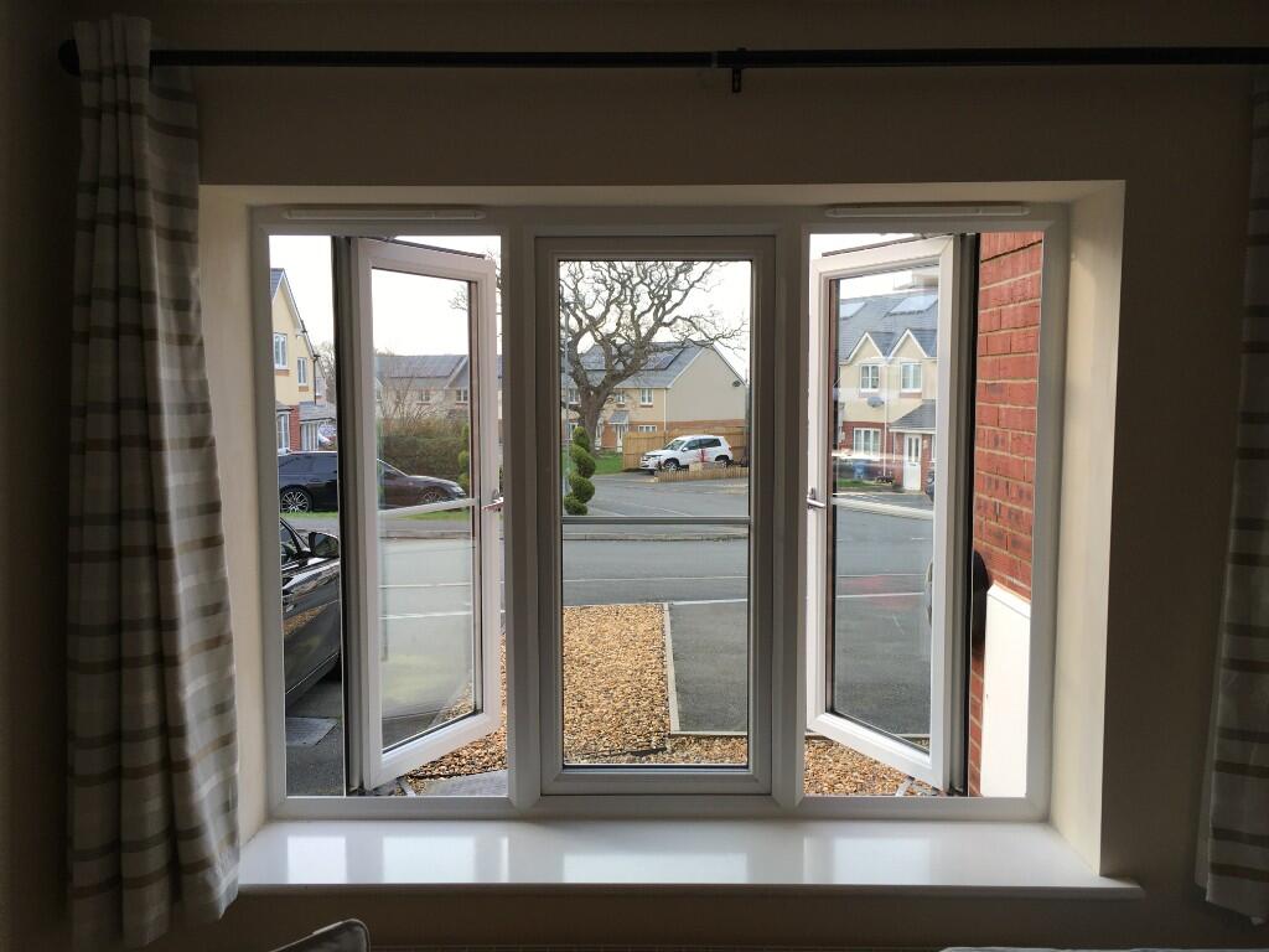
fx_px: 1063
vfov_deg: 48.2
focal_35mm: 29
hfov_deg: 61.7
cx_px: 634
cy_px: 476
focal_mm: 4.15
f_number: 2.2
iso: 25
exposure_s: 1/127
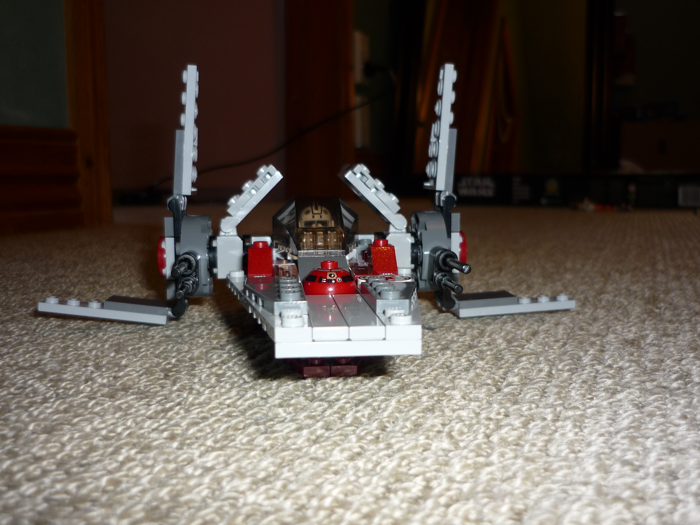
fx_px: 728
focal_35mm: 36
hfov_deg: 51.4
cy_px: 262
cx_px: 350
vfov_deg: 39.7
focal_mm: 6
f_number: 2.9
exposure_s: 1/30
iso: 100
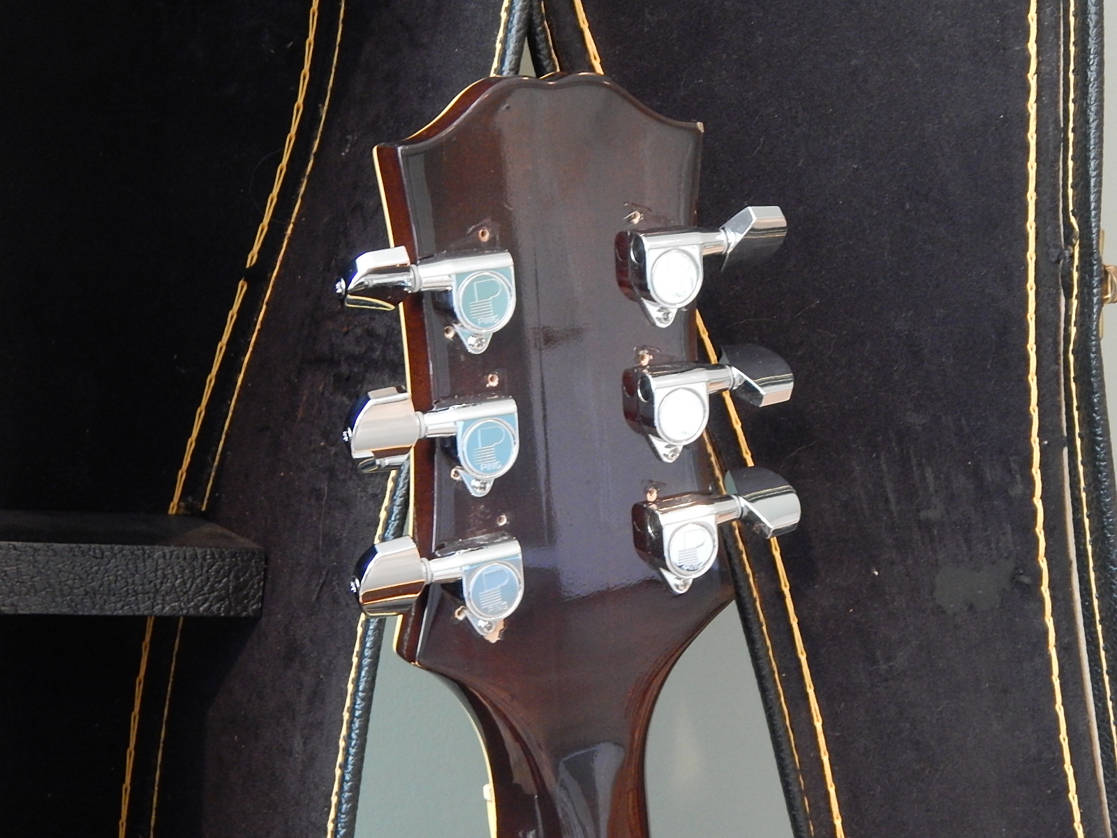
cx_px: 558
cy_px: 419
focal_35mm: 54
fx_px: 1742
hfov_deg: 35.5
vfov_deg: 27.0
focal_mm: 9.7
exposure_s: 1/8
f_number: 3.8
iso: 640
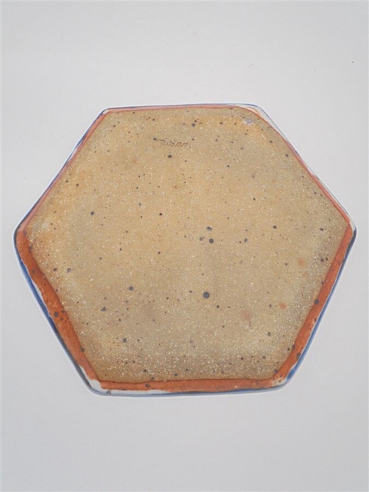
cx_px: 184
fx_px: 412
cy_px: 246
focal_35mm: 29
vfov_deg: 61.7
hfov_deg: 48.2
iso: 100
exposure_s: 1/30
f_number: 3.7
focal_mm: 5.3
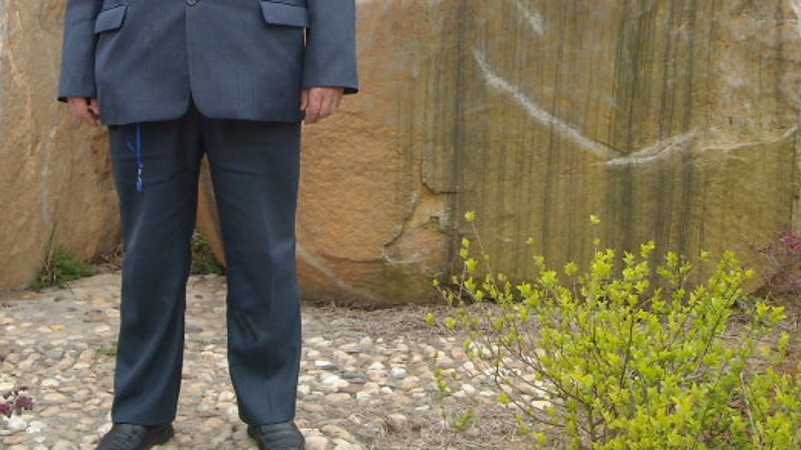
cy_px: -126
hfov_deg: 28.2
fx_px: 1593
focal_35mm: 75
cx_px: 332
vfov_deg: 15.4
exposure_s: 1/96
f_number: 2.8
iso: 64
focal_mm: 5.7
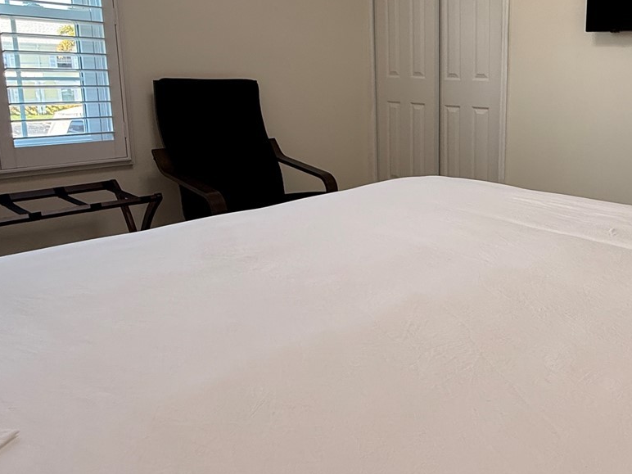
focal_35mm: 29
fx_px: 529
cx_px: 505
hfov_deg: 57.1
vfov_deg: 47.4
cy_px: 156
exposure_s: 1/120
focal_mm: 2.22
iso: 160
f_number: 2.2
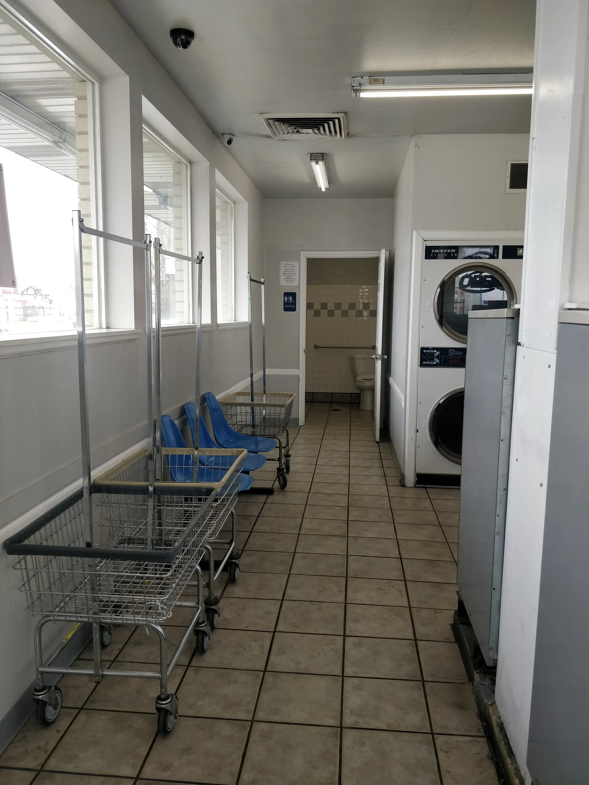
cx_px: 294
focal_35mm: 24
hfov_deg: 56.8
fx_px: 544
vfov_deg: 71.6
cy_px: 392
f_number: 1.7
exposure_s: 1/149
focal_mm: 4.1
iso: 200
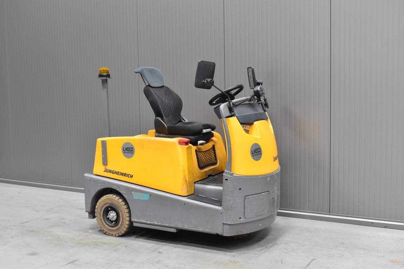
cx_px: 202
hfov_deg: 46.4
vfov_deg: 31.9
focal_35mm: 42
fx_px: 471
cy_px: 134
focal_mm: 28
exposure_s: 1/25
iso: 1600
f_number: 6.3
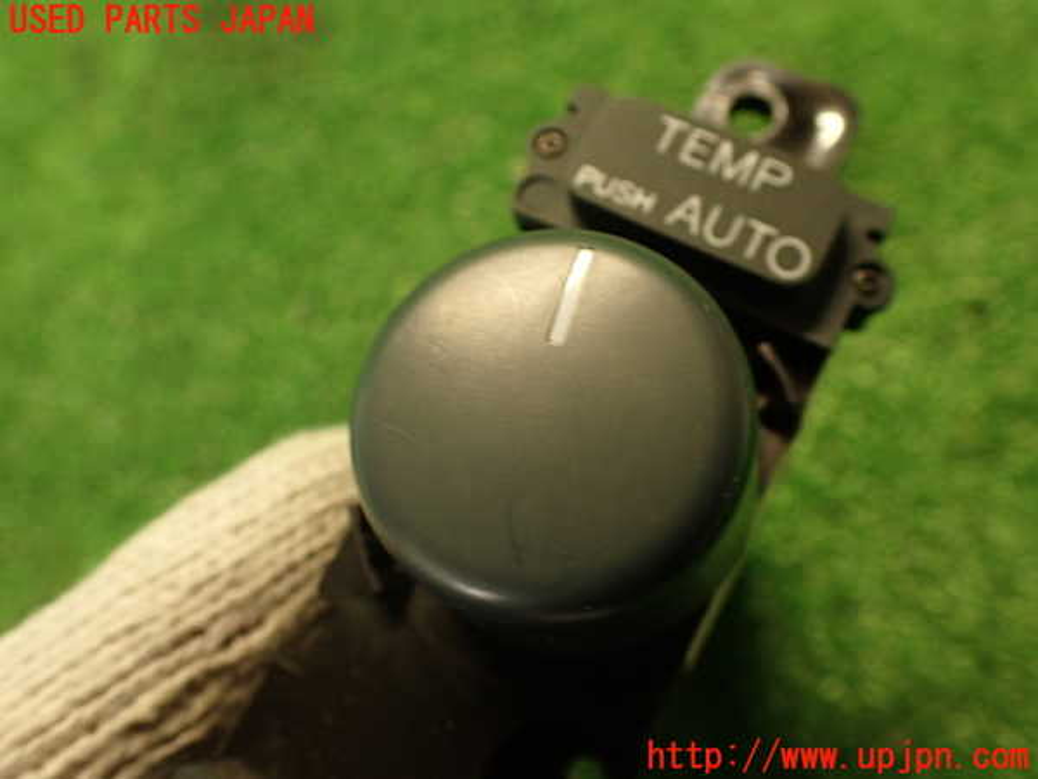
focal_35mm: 30
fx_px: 900
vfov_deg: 46.8
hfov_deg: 60.0
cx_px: 519
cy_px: 390
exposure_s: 1/30
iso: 320
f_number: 2.3
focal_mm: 5.4
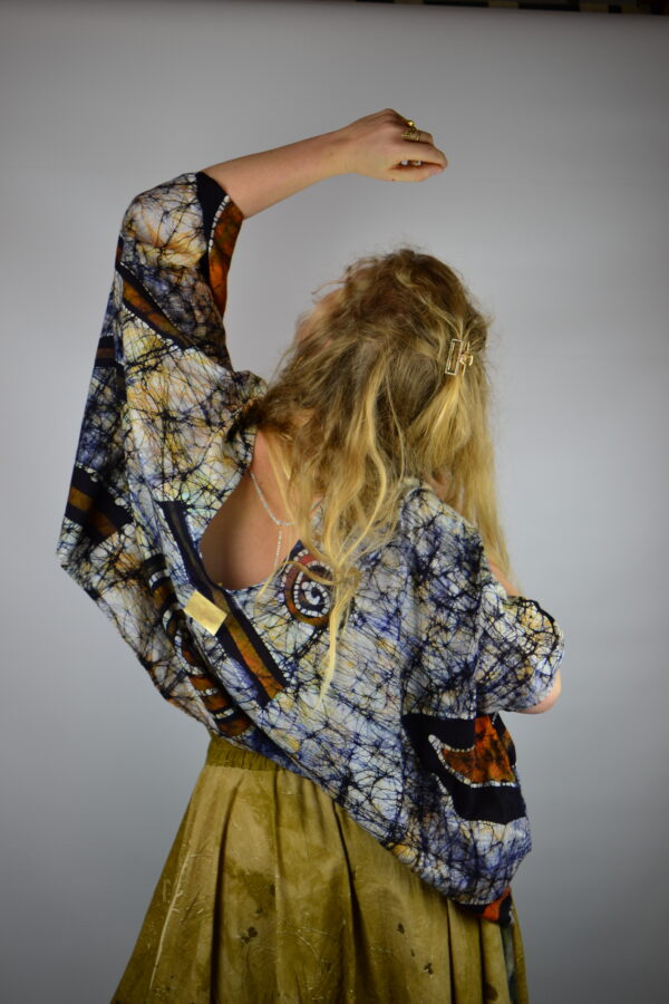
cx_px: 334
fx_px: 1463
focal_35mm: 52
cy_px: 502
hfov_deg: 25.8
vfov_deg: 37.9
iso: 100
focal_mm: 35
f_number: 2
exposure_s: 1/160
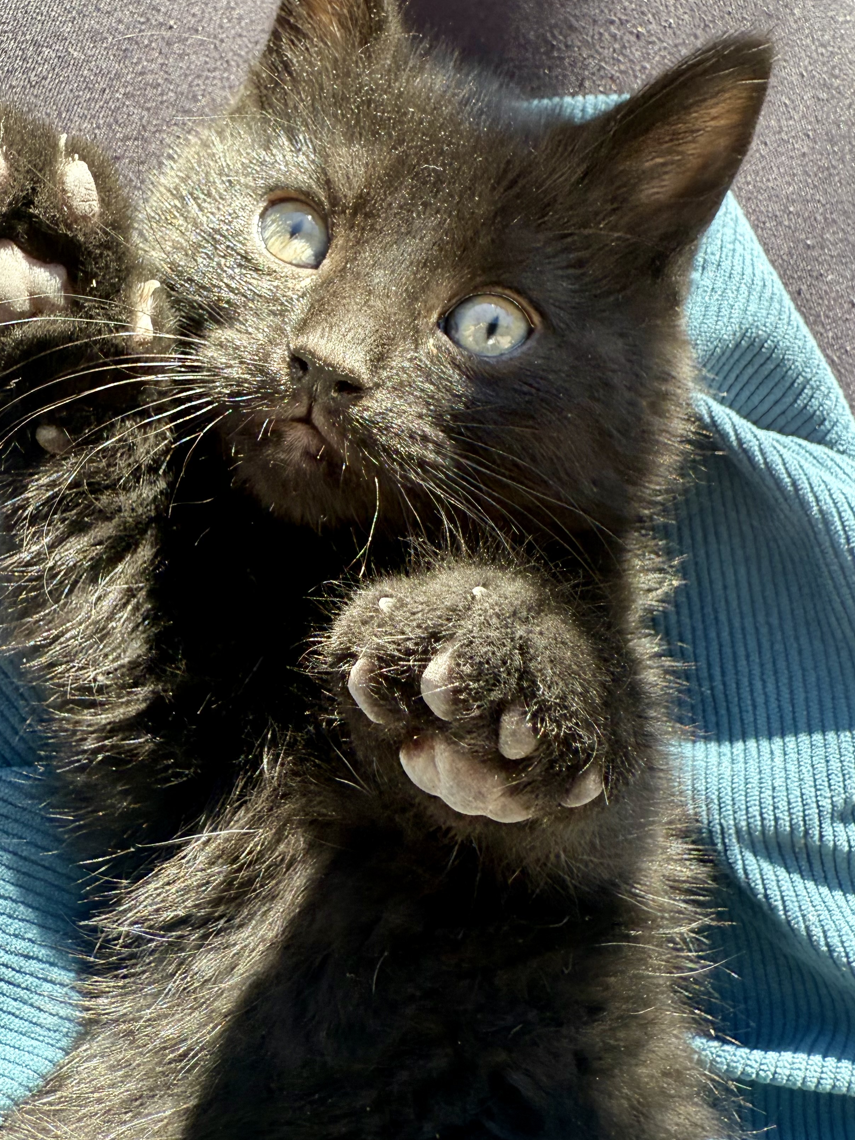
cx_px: 393
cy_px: 537
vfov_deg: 59.9
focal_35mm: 30
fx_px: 988
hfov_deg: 46.7
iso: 64
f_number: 2.2
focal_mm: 2.22
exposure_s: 1/147
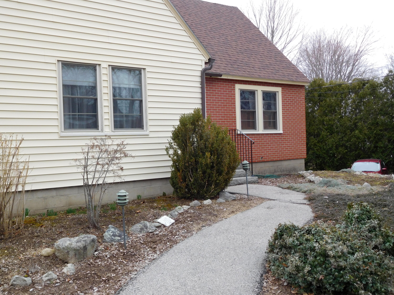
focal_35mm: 35
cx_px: 197
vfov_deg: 40.7
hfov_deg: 52.6
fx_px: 398
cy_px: 148
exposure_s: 1/200
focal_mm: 6.2
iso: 125
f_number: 3.8
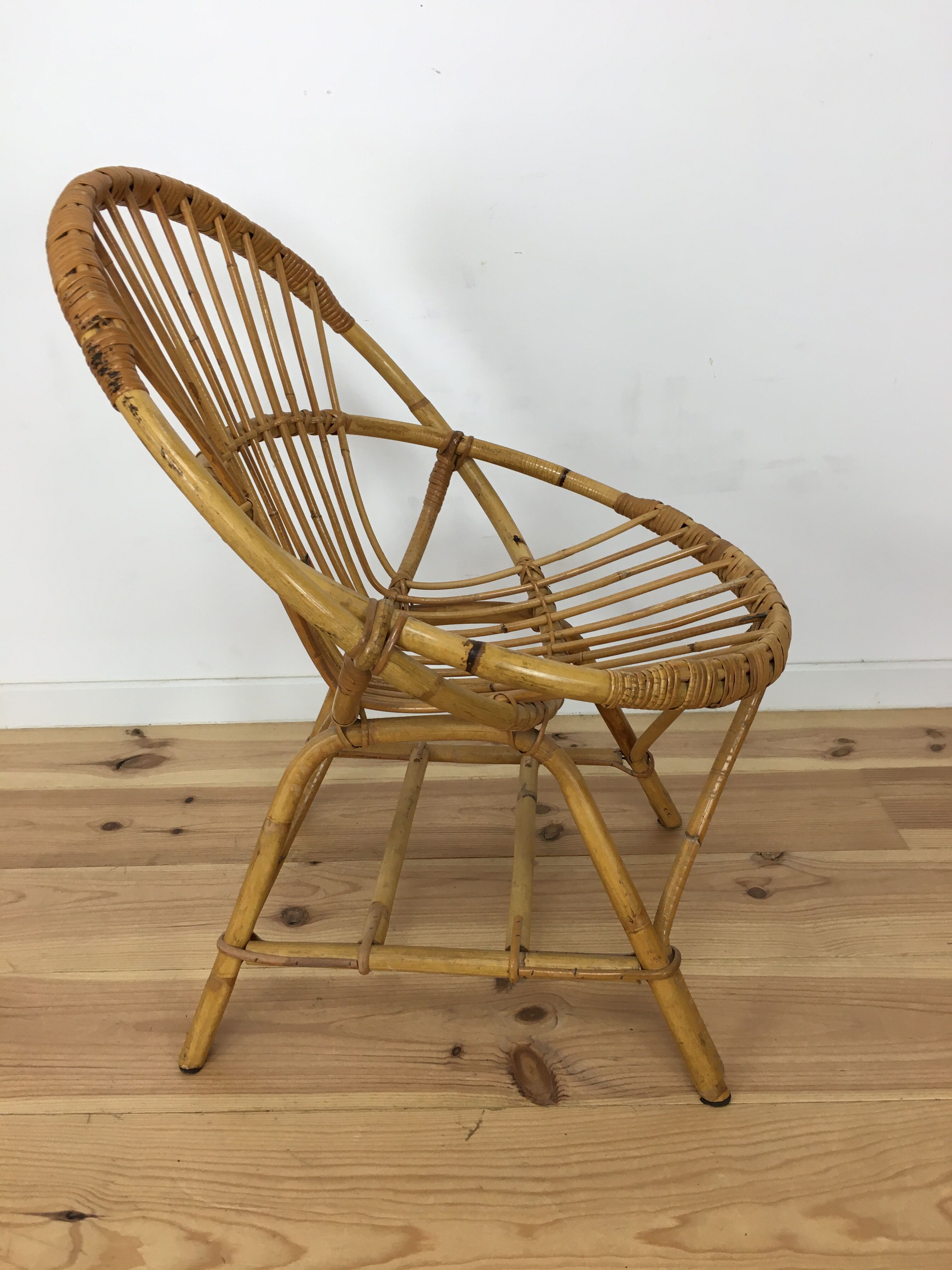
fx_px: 1063
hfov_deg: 48.2
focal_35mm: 29
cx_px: 476
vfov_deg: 61.7
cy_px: 635
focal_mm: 4.15
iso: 25
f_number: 2.2
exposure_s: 1/33
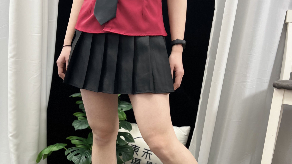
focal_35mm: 38
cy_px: 111
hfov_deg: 52.8
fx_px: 294
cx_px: 146
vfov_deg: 30.9
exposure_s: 1/50
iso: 100
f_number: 1.5
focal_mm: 5.7
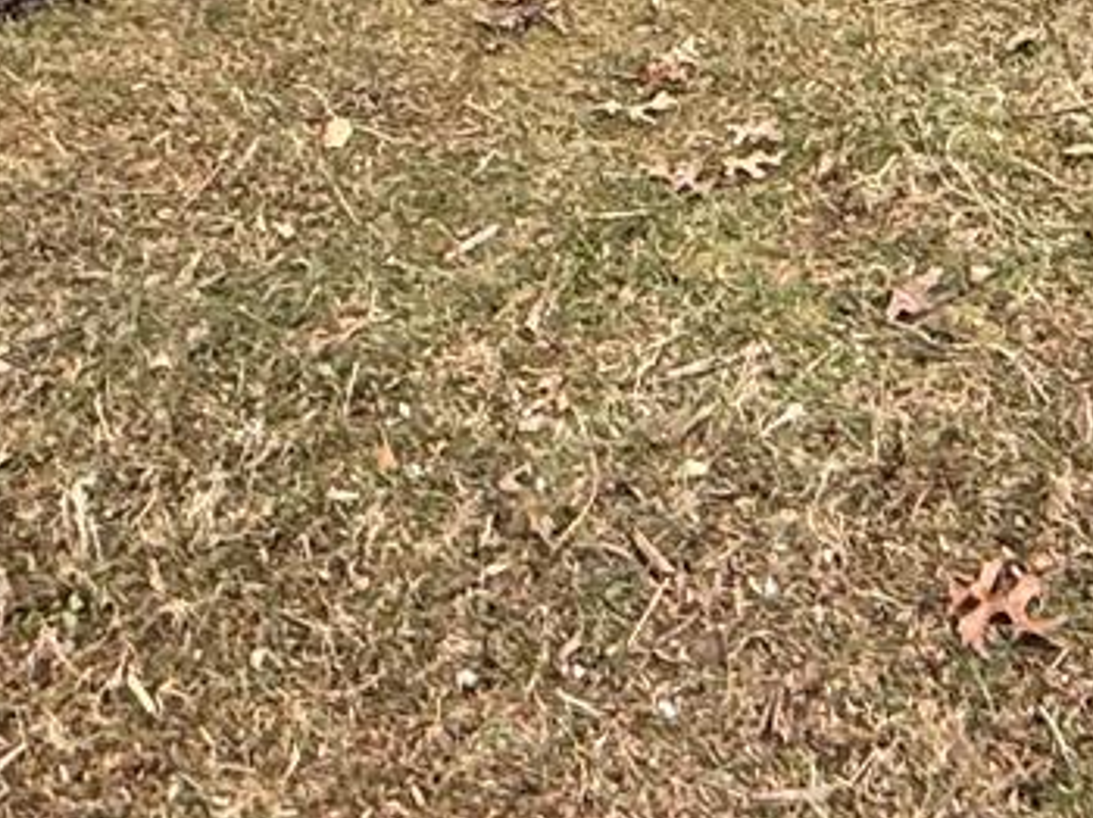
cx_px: 878
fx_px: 2587
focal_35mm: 82
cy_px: -1308
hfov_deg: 23.5
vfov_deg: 12.6
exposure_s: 1/122
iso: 64
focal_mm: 2.22
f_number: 2.2
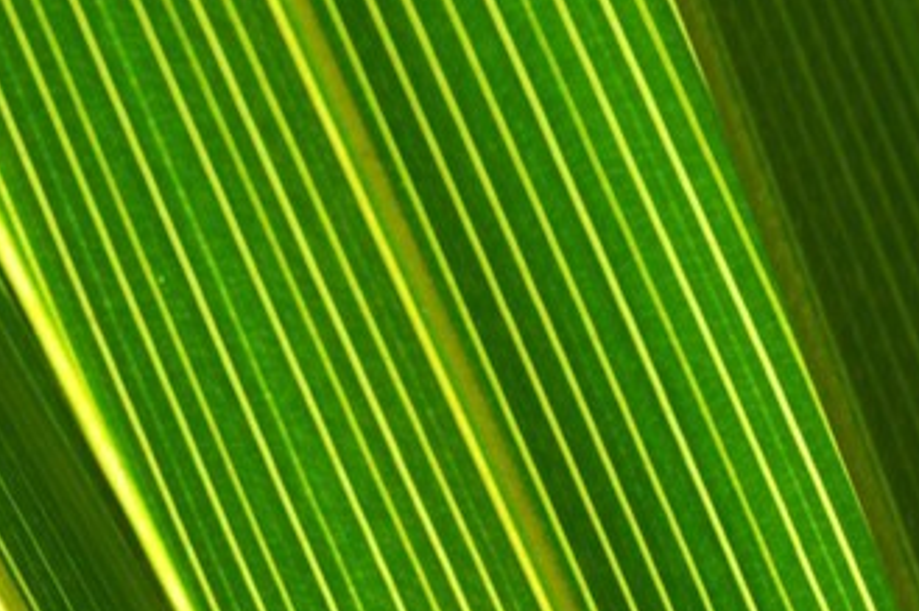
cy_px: 2165
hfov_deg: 6.1
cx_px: 615
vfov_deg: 3.9
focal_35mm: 340
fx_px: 8675
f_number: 9
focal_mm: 70
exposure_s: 1/160
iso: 400
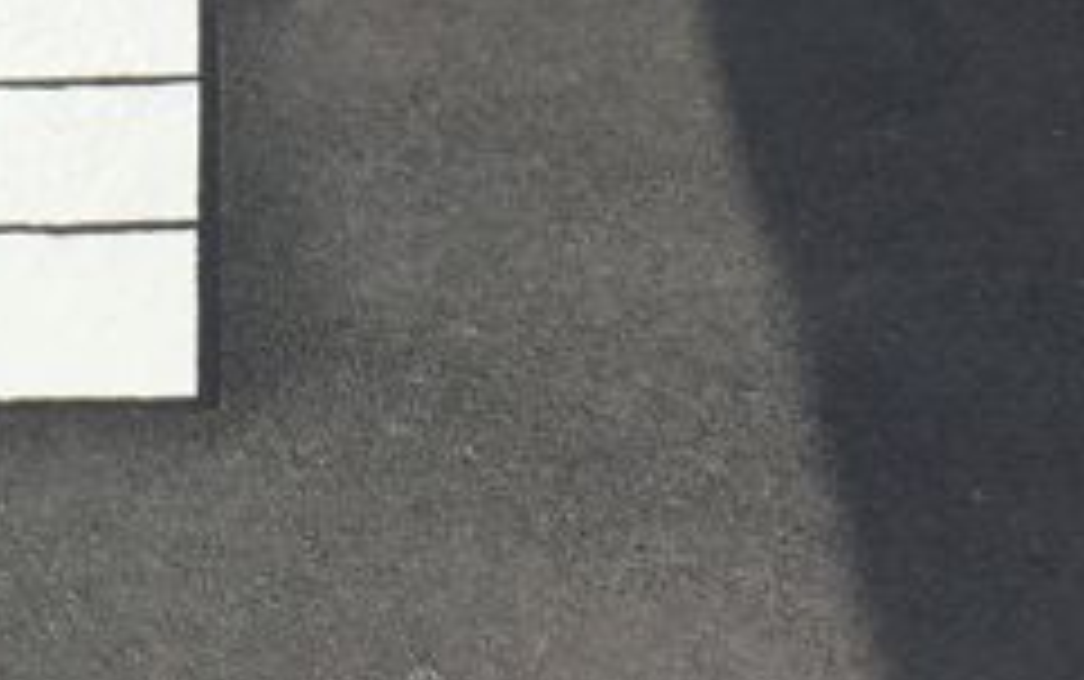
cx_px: -121
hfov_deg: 17.5
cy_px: -504
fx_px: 3400
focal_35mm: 115
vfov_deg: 10.8
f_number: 2.2
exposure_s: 1/1883
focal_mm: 4.15
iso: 32
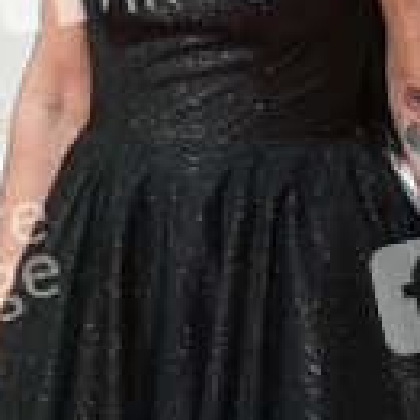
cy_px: 119
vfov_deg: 10.5
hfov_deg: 10.5
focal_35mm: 166
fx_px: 2279
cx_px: 244
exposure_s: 1/160
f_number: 5.6
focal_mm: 64
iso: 1600
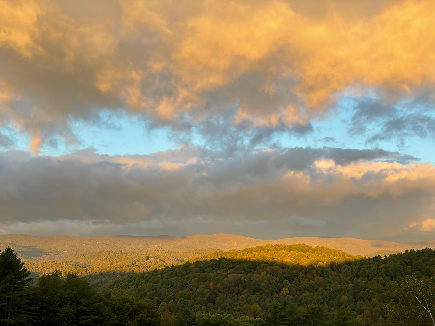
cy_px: 163
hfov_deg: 36.8
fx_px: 653
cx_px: 218
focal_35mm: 52
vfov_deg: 28.0
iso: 25
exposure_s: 1/190
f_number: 2
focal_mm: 6
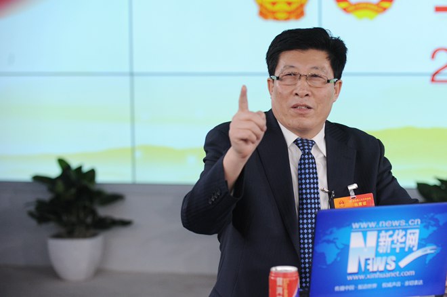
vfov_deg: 15.1
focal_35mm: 90
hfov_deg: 22.7
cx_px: 224
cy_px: 148
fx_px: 1116
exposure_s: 1/800
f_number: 2.8
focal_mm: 90
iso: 1250
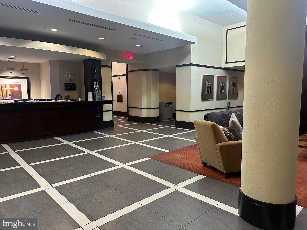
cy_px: 115
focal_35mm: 24
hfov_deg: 71.6
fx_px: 213
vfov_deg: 56.8
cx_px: 154
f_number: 1.78
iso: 500
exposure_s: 1/60
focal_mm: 6.86
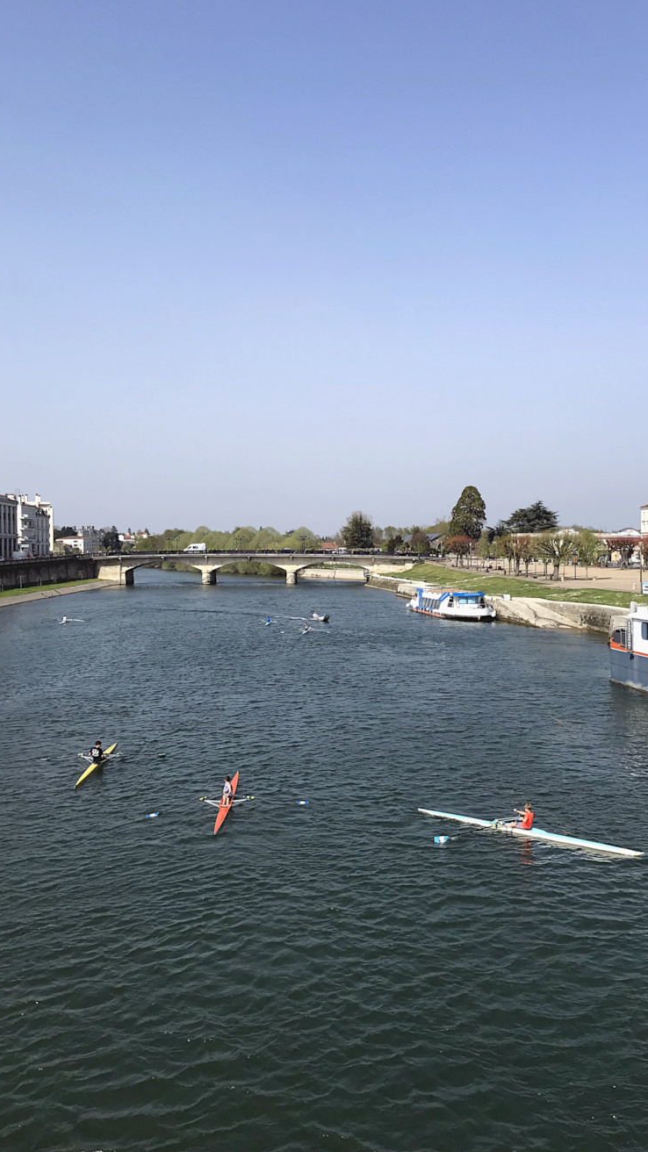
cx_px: 387
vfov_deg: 62.6
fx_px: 947
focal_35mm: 31
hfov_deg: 37.6
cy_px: 581
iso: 20
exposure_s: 1/2591
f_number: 1.8
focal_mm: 3.99
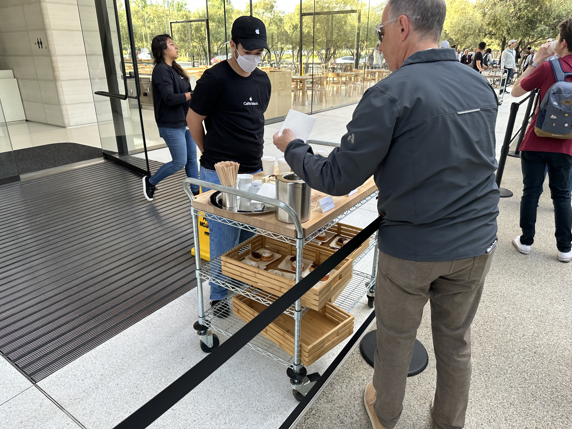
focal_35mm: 24
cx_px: 286
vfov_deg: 56.8
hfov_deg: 71.6
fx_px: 397
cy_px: 214
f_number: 1.78
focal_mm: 6.86
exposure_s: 1/144
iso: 64
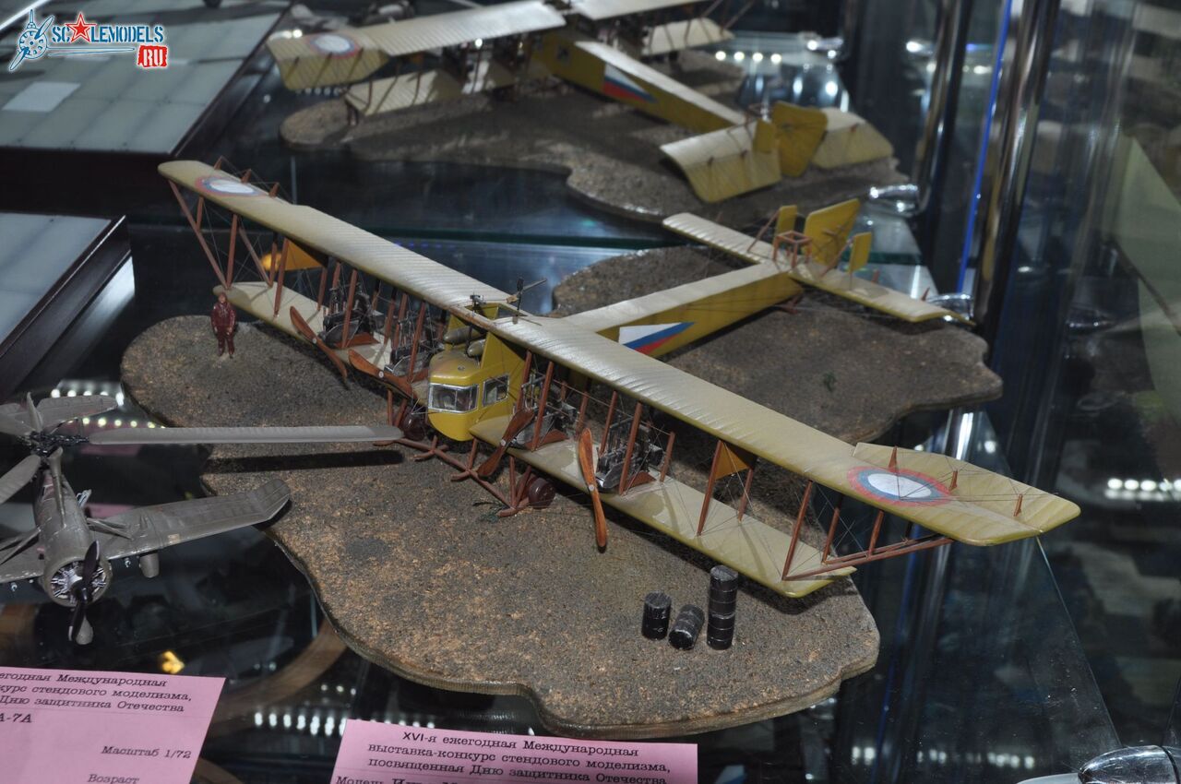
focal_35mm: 27
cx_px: 590
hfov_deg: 67.4
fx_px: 885
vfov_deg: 47.8
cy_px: 392
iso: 200
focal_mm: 18
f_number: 10
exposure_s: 1/200
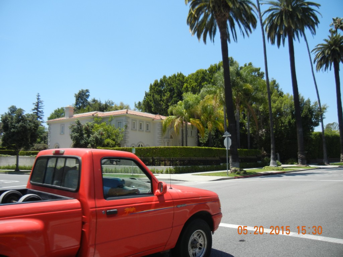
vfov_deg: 46.8
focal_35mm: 30
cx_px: 172
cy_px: 128
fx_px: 297
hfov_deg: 60.0
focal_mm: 5.4
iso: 160
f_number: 7
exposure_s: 1/284
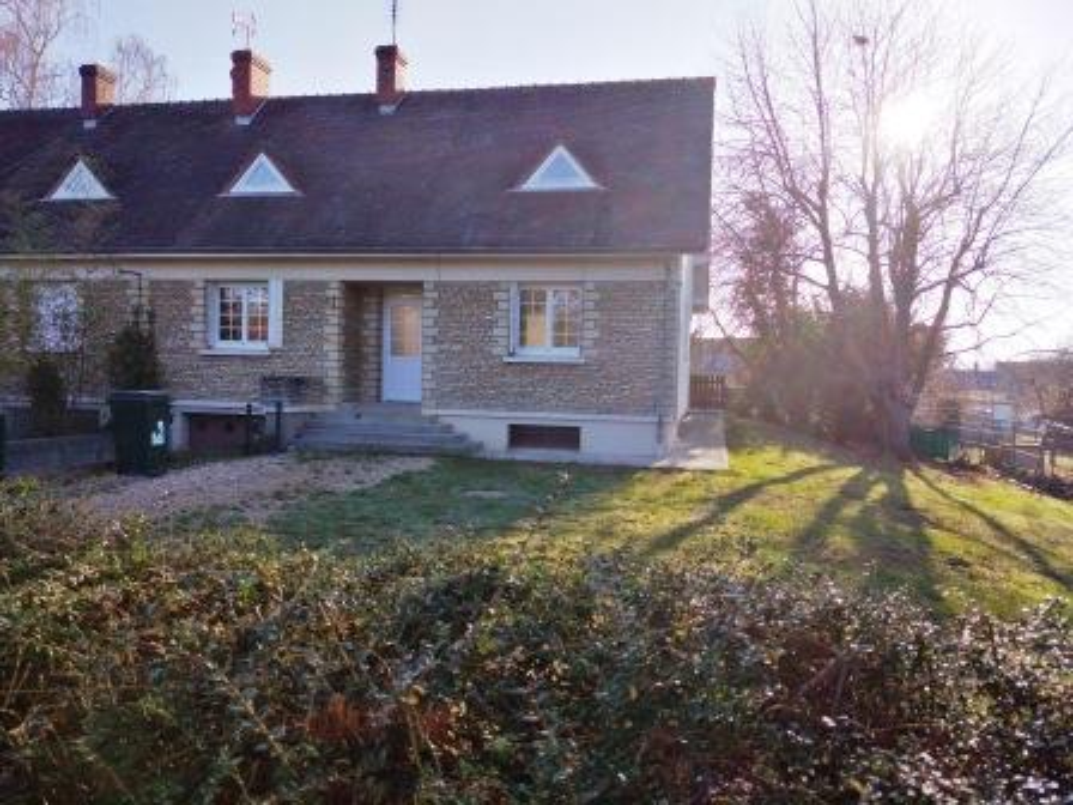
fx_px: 806
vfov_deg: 53.1
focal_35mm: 26
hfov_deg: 67.3
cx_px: 536
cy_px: 402
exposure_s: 1/642
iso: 100
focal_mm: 3.6
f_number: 1.8
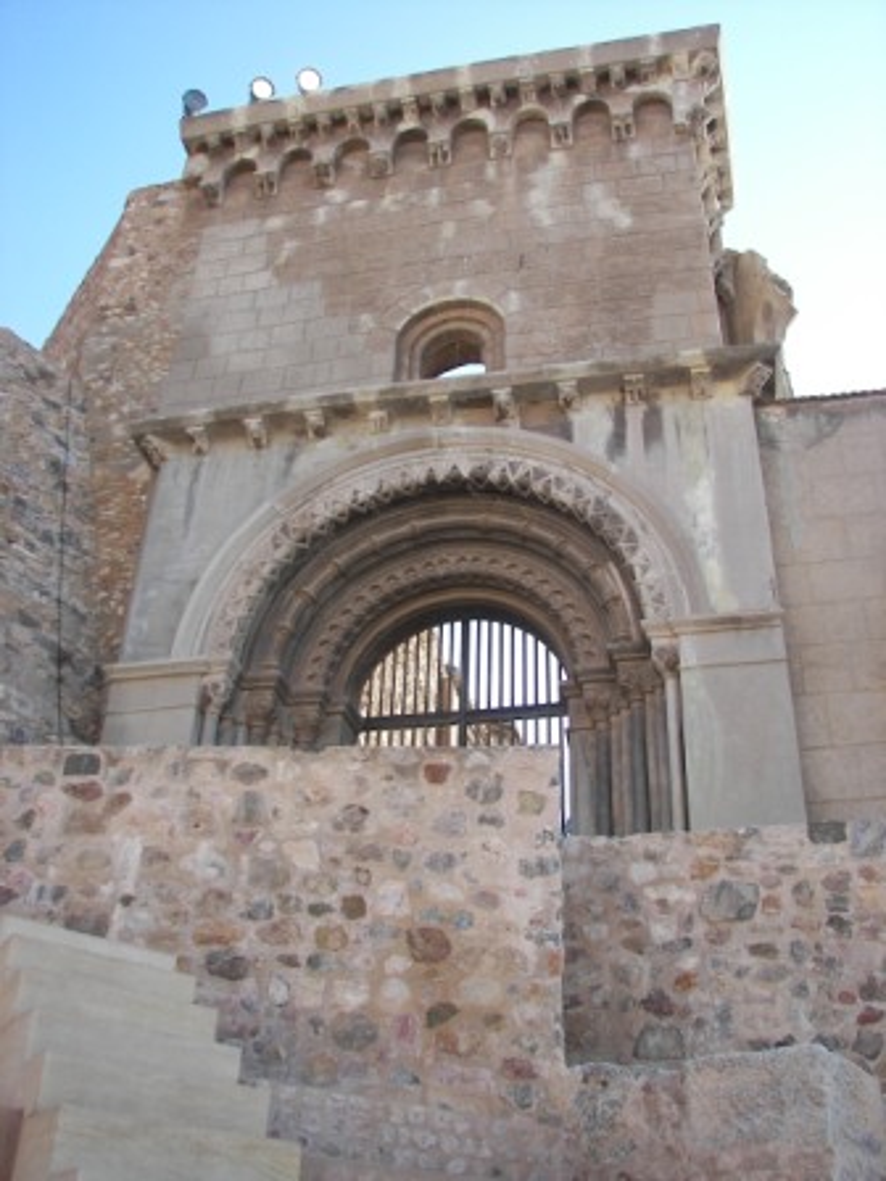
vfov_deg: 51.4
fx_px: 1229
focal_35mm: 36
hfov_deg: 39.7
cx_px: 443
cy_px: 590
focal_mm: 6
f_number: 2.8
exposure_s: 1/320
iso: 50
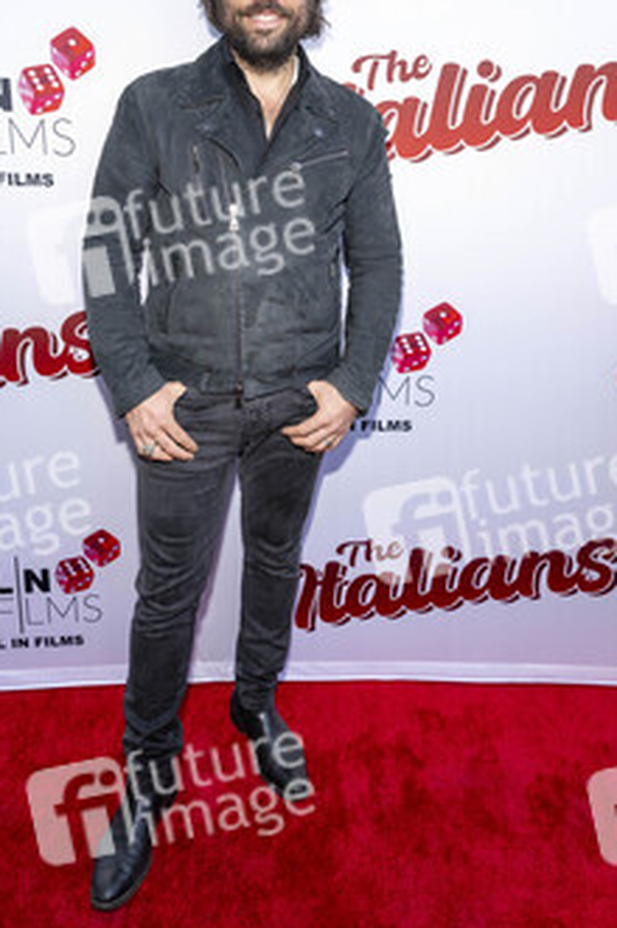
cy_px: 378
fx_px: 747
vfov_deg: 63.2
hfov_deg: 44.7
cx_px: 252
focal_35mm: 29
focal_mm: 24
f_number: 5.6
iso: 400
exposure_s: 1/200
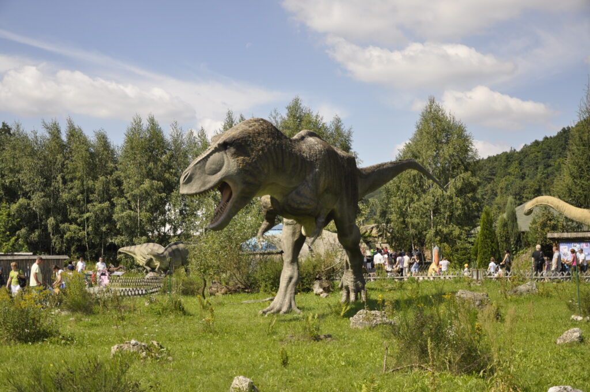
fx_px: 835
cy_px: 196
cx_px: 295
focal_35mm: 51
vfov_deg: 26.4
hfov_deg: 38.9
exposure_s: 1/2500
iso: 400
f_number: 4.2
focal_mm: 34
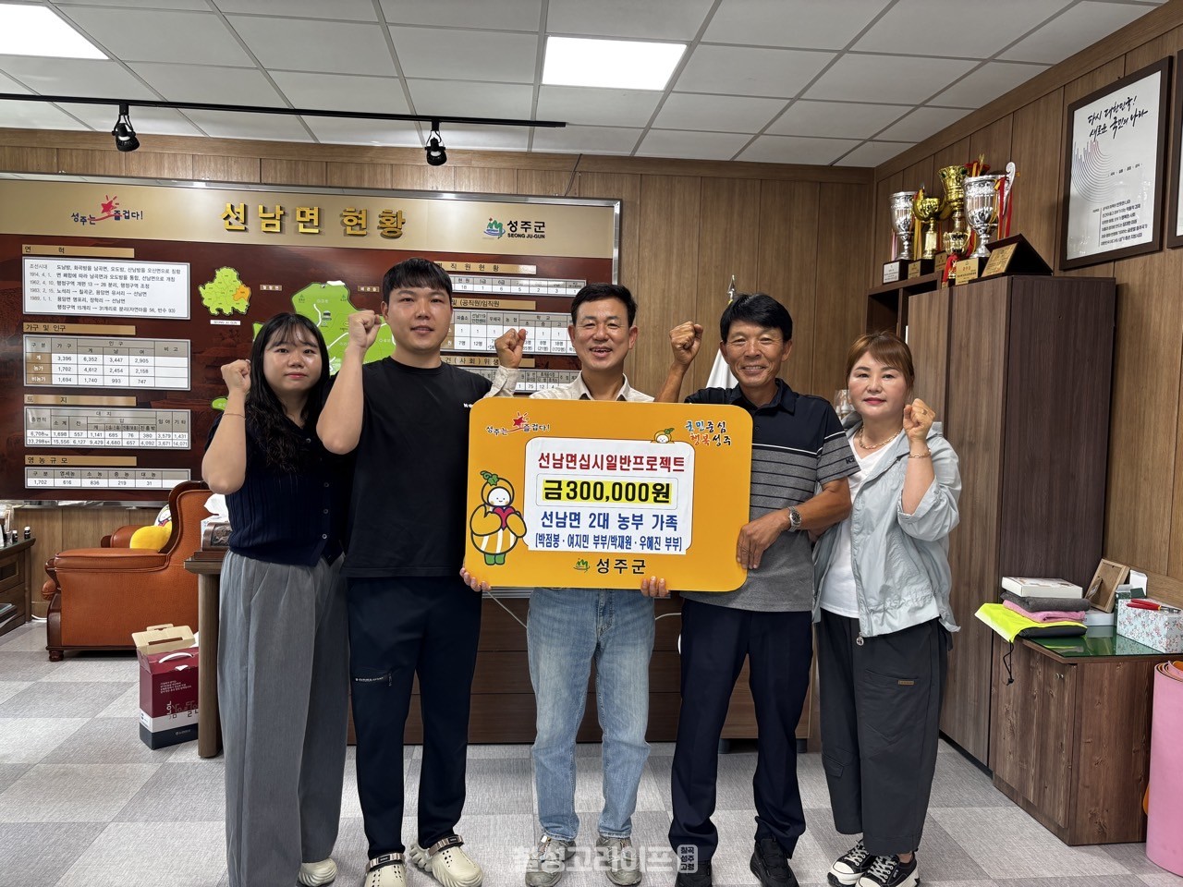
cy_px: 444
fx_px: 889
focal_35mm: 26
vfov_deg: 53.1
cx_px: 592
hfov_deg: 67.3
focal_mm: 5.96
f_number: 1.6
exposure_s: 1/60
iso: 80
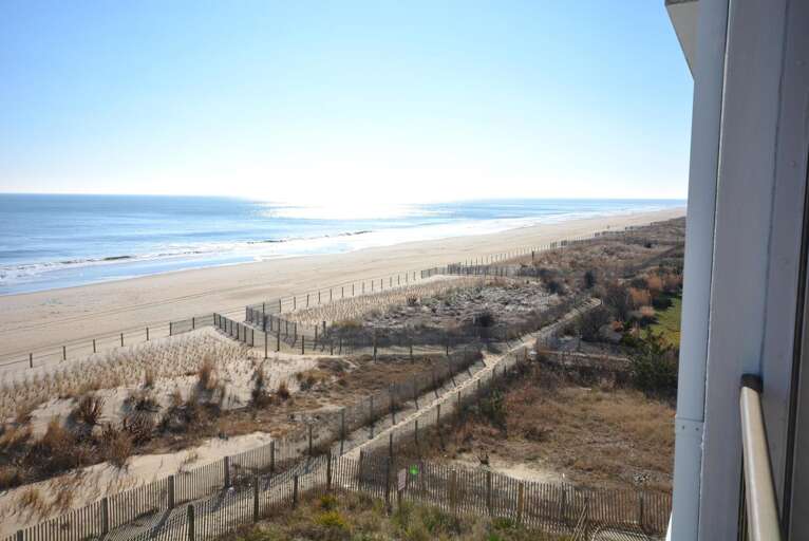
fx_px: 675
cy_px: 270
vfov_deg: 43.7
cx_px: 404
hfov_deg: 61.9
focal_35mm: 30
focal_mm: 20
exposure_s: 1/320
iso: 100
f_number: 9
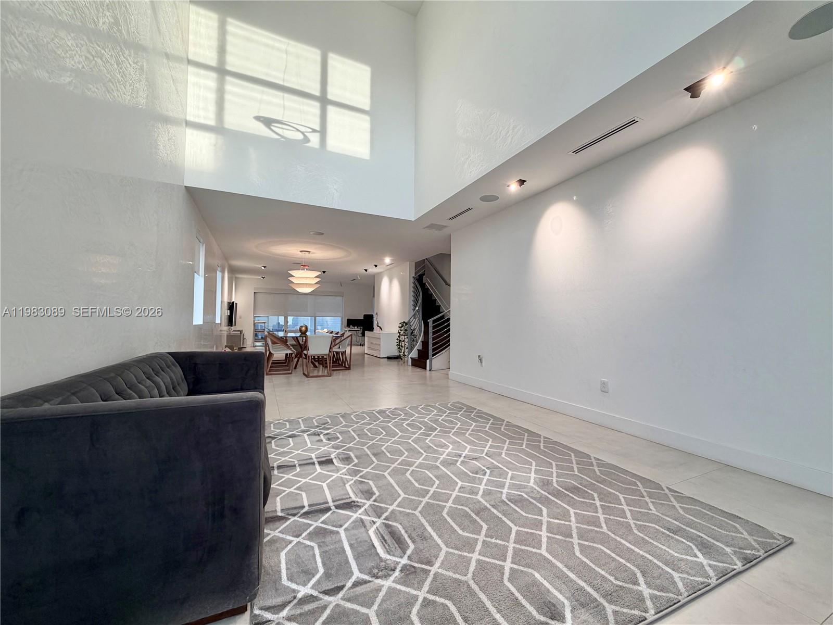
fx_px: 337
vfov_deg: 85.7
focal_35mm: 14
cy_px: 312
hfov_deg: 102.1
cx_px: 416
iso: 80
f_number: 2.2
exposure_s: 1/120
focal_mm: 2.22
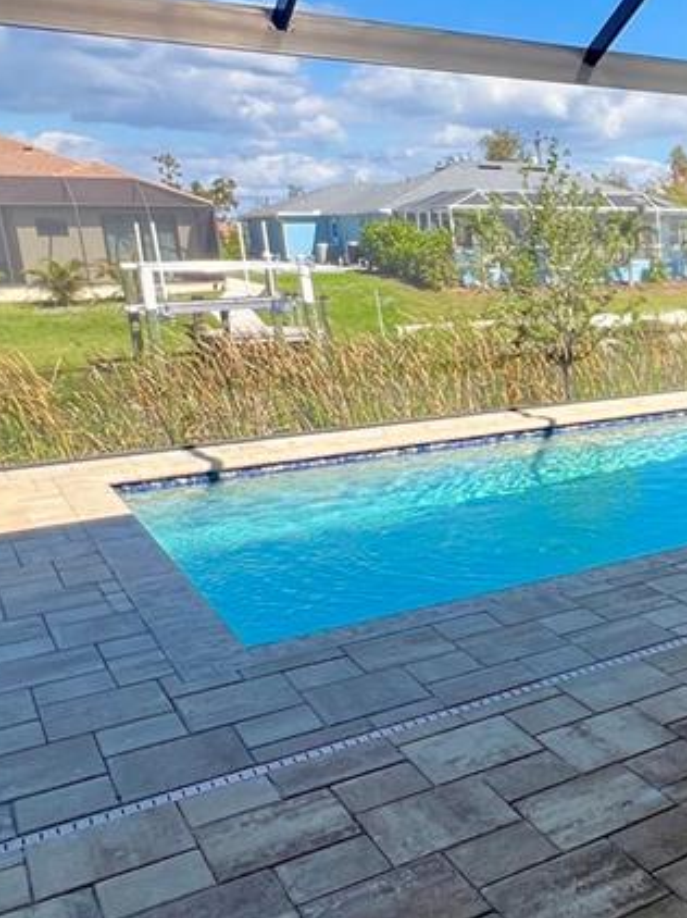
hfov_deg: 30.9
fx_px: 980
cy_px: 487
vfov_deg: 50.1
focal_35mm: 37
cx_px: 874
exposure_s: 1/469
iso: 32
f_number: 1.8
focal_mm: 1.57
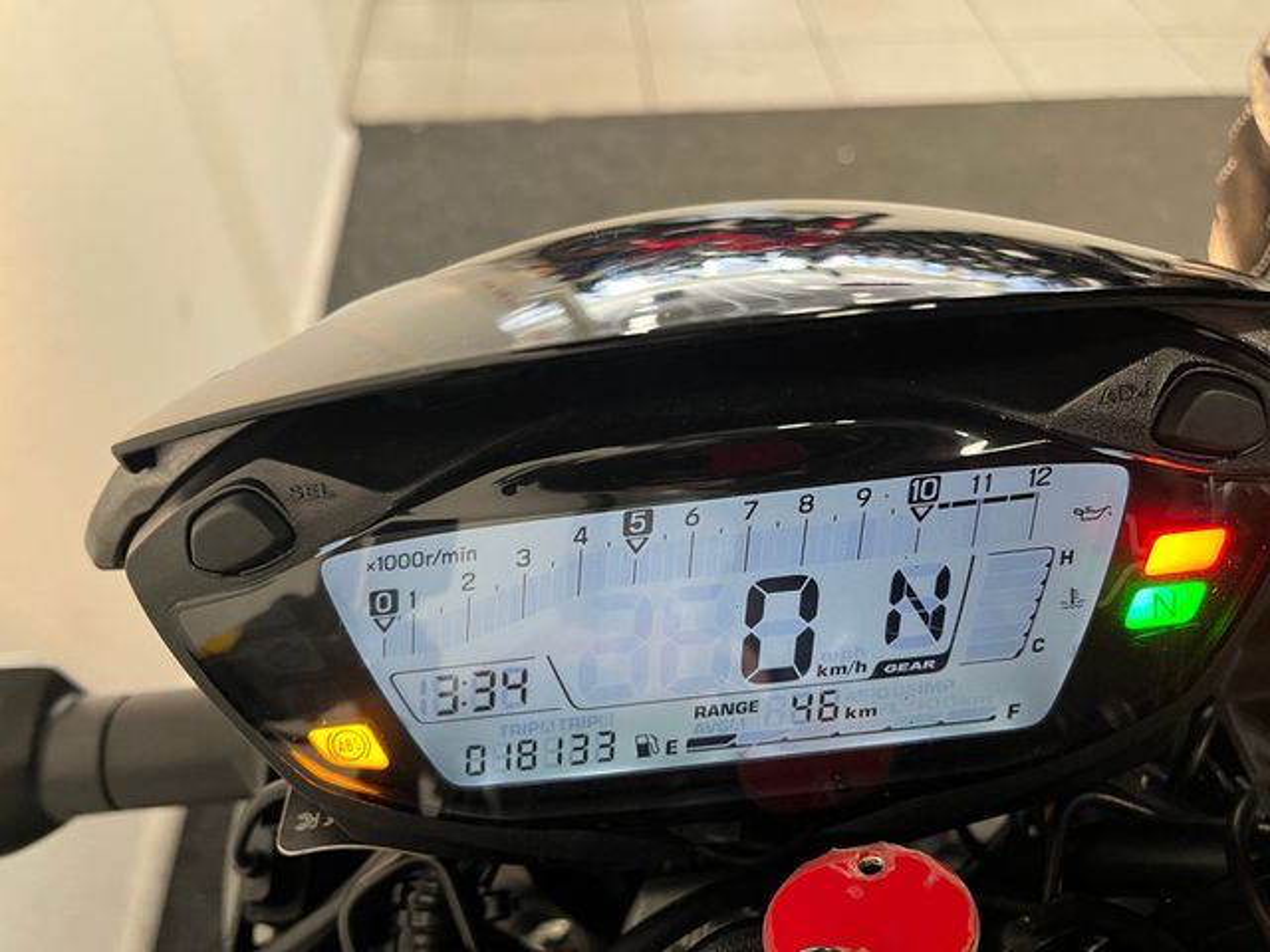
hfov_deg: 67.3
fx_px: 954
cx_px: 635
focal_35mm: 26
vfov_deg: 53.1
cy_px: 476
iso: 200
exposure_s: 1/49
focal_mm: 5.1
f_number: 1.6
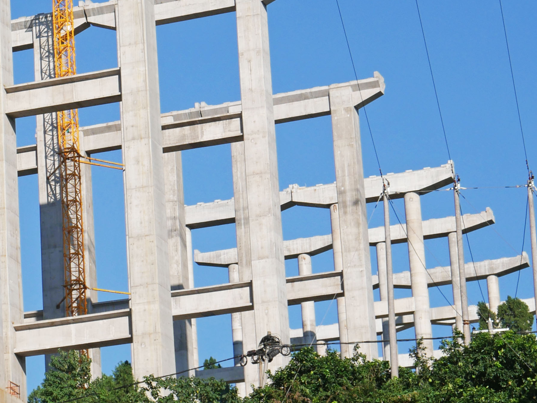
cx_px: -4
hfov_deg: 9.1
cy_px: 53
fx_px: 3337
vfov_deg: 6.9
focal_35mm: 215
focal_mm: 42
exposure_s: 1/500
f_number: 10
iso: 200
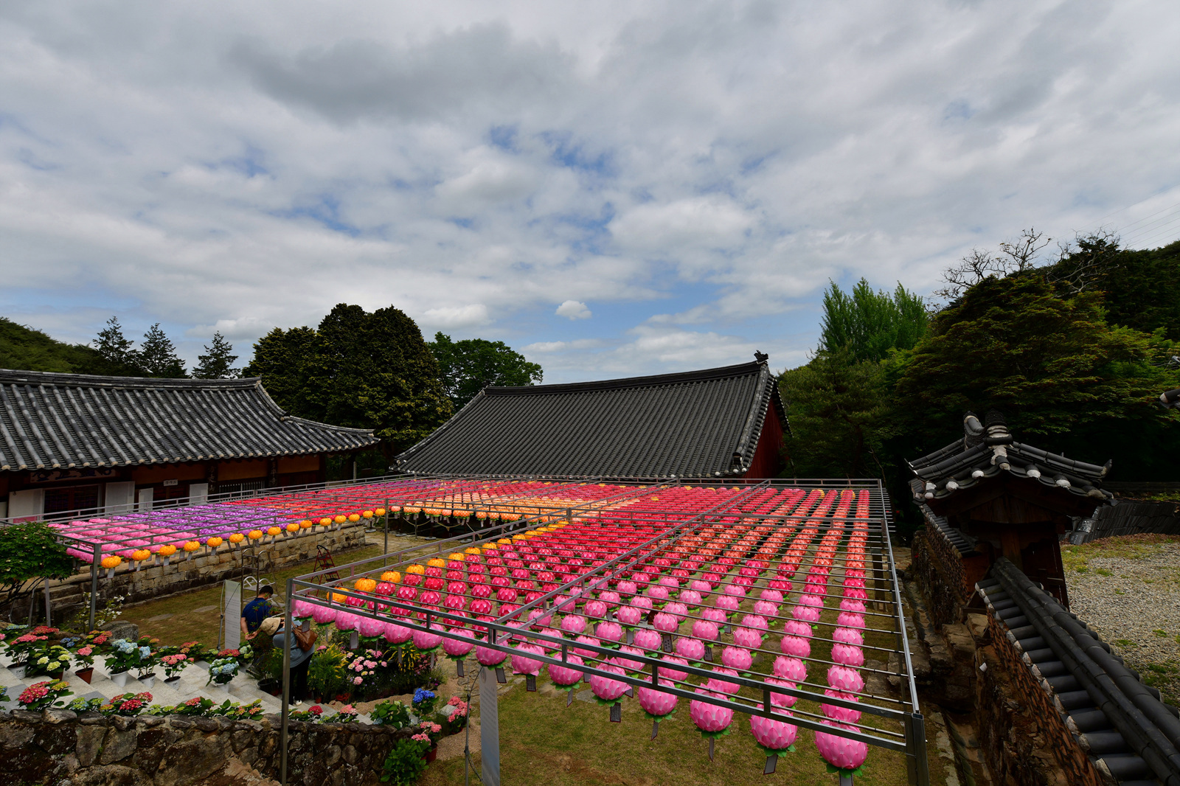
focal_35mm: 14
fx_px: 459
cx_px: 590
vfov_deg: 81.2
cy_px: 393
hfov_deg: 104.3
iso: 100
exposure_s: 1/1000
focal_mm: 14
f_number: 8
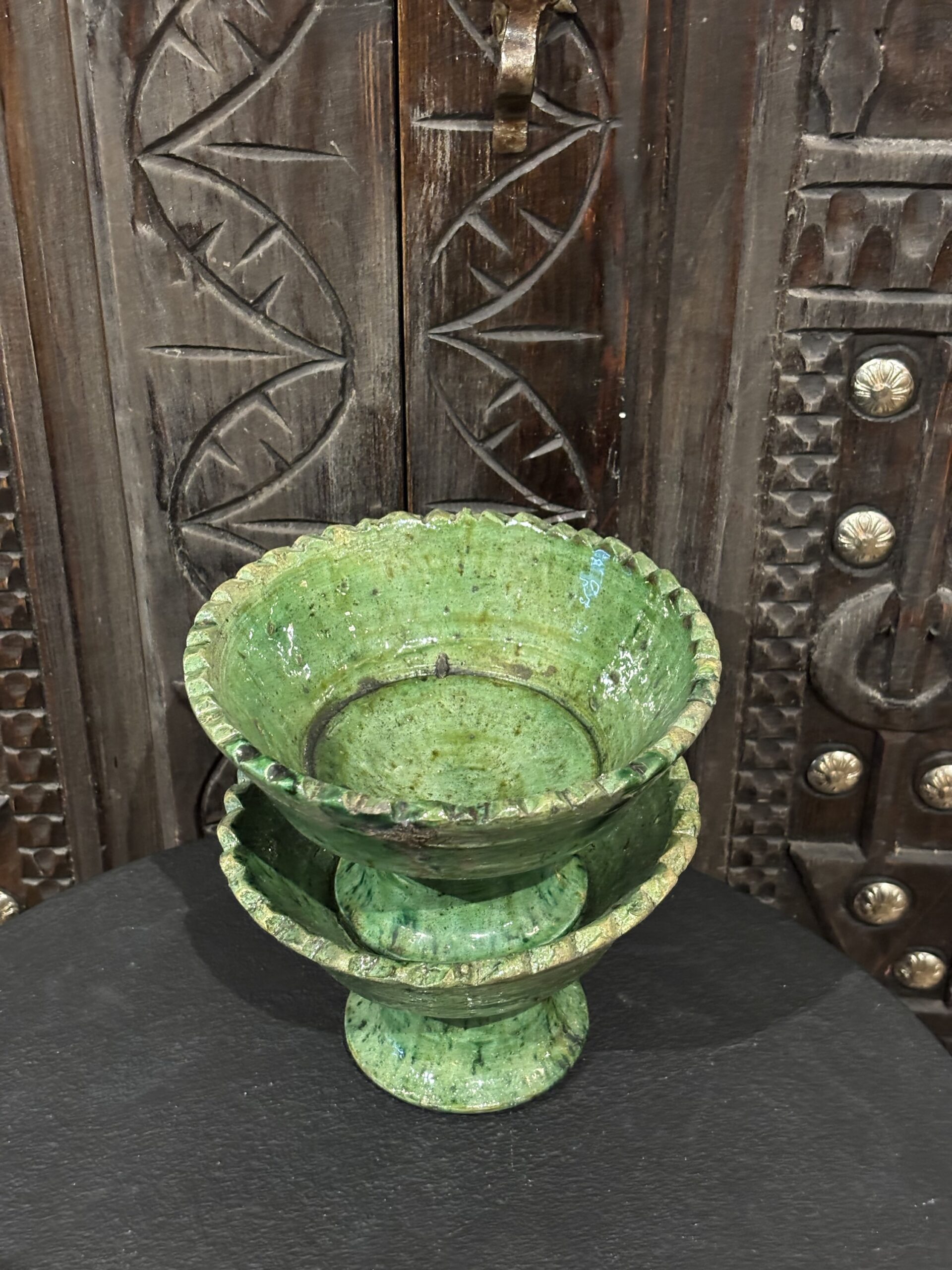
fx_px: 1907
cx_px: 476
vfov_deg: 36.8
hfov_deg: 28.0
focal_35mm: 52
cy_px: 635
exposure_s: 1/25
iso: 320
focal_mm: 5.96
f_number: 1.6
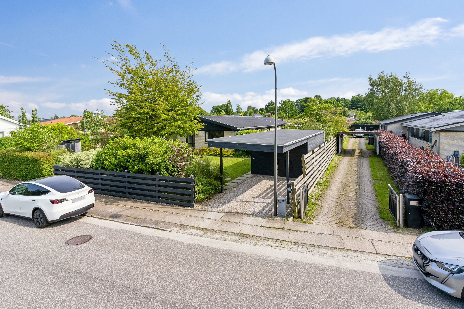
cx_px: 232
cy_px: 154
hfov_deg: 93.3
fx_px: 219
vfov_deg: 70.4
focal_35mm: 17
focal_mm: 17
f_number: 8
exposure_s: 1/350
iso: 200
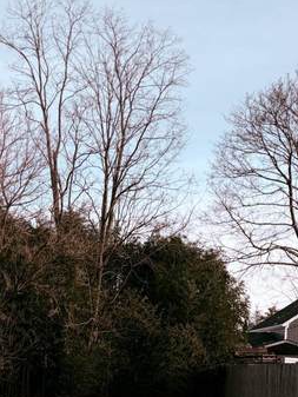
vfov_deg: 24.4
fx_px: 849
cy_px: 450
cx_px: 65
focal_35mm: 74
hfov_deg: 19.7
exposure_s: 1/1517
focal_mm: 5.96
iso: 50
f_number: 1.6
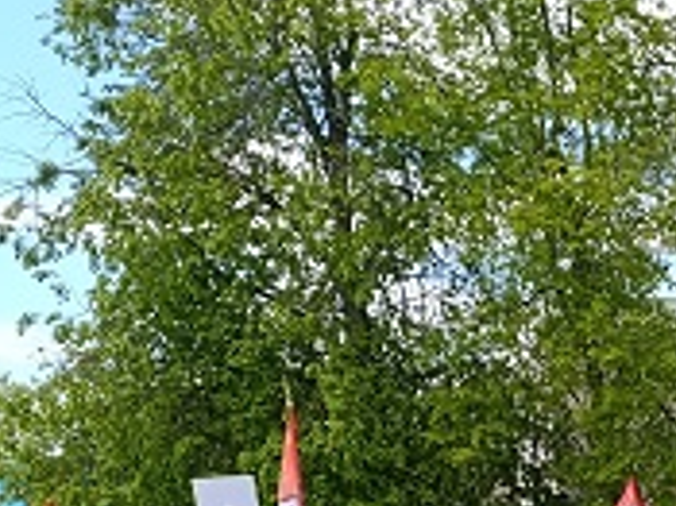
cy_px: 778
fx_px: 1542
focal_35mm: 79
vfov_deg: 16.8
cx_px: 1078
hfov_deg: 20.4
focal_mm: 6.14
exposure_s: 1/194
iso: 50
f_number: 1.6
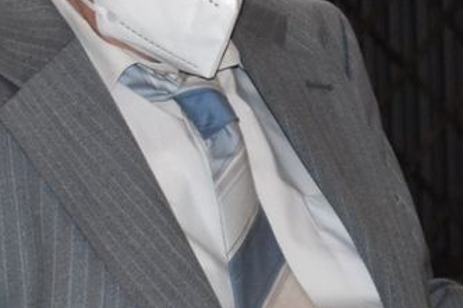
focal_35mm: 275
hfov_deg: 7.4
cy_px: 134
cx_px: 534
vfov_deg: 5.0
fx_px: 3535
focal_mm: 38
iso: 800
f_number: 5.6
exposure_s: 1/125
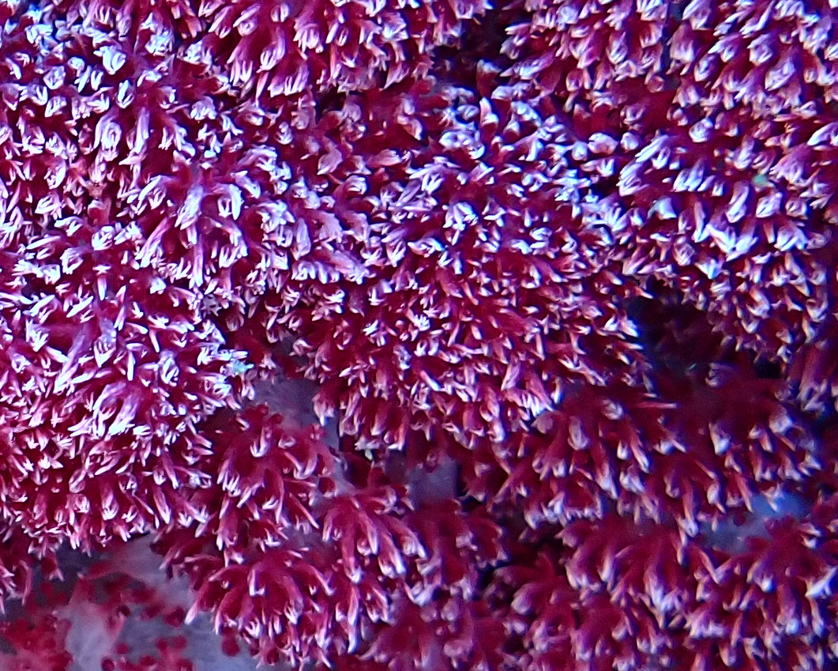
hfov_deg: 19.1
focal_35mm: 92
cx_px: -276
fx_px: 2282
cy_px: 491
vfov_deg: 16.6
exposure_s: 1/320
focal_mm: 4.5
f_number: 2
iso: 200
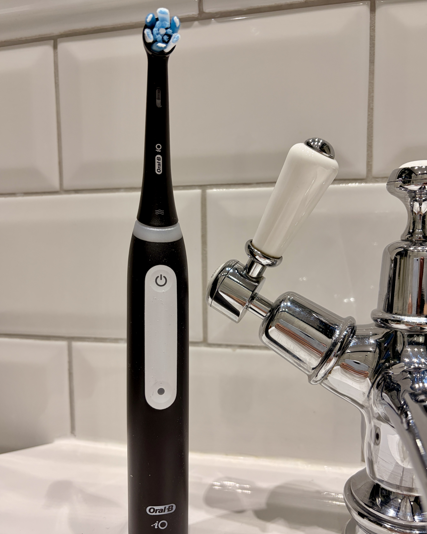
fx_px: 442
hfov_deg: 51.5
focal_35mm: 28
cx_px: 215
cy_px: 292
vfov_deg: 62.1
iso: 125
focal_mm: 5.96
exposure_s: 1/113
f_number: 1.6
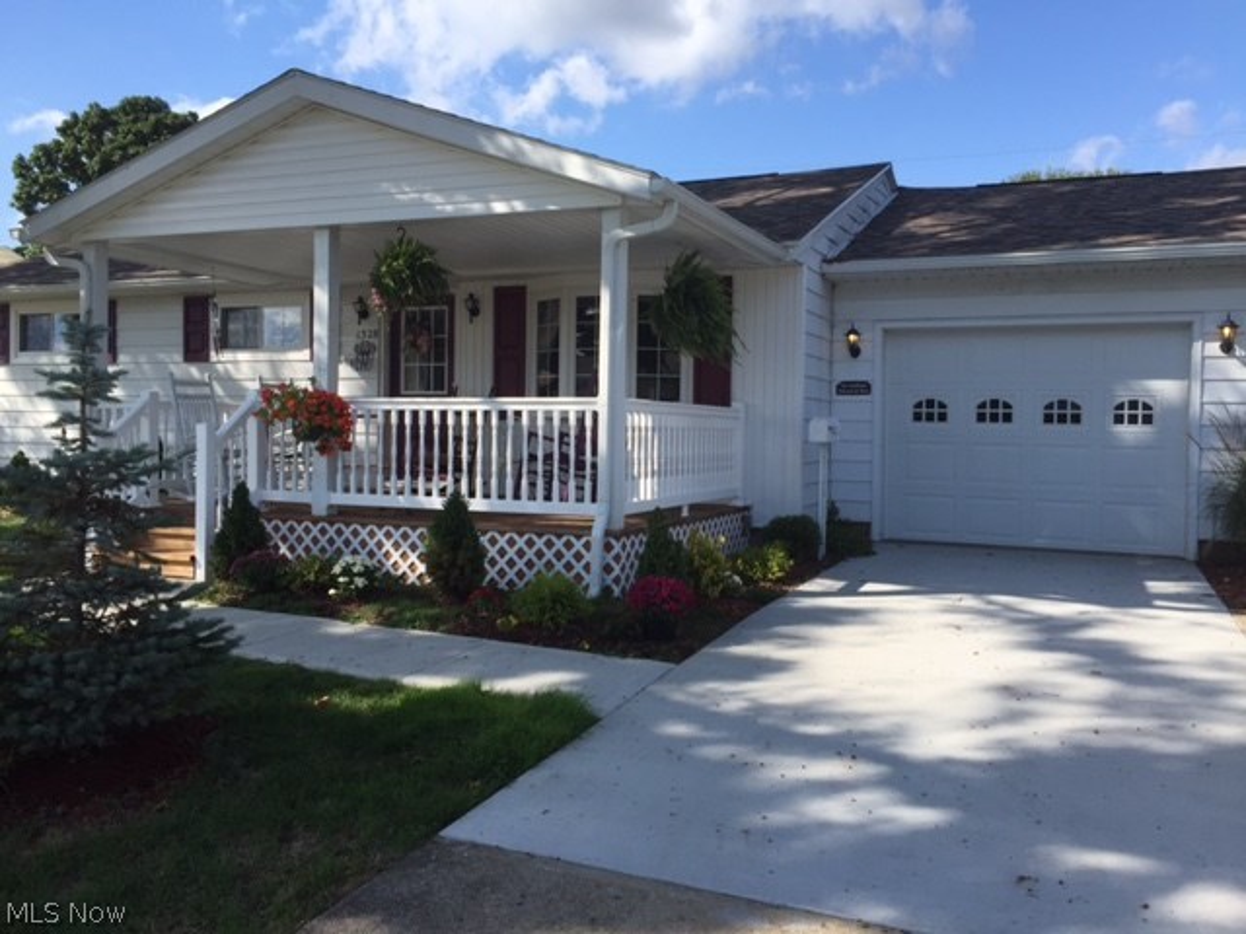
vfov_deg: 48.2
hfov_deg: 61.7
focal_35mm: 29
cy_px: 467
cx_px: 623
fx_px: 1044
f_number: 2.2
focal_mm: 4.15
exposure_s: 1/1647
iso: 32
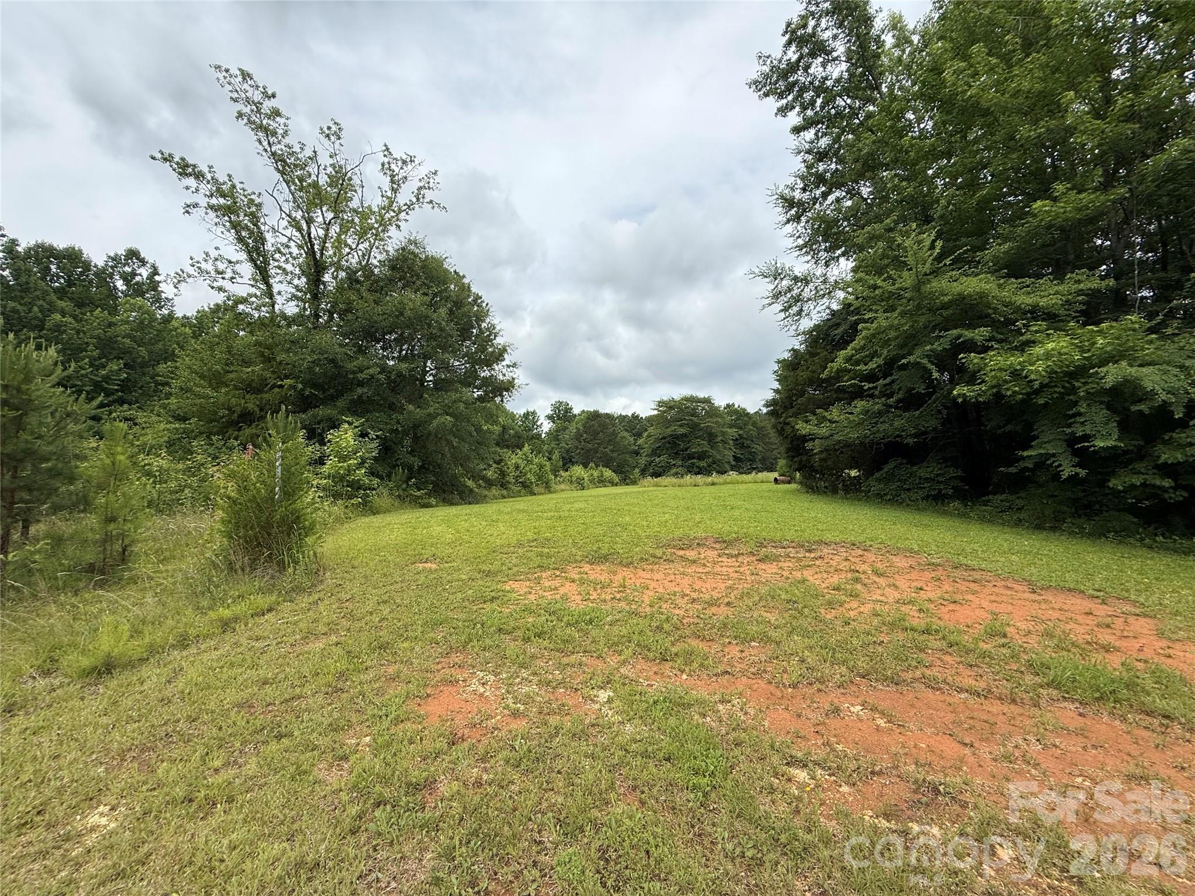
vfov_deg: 85.7
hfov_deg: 102.1
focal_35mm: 14
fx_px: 483
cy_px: 448
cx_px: 598
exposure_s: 1/1464
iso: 50
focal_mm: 2.22
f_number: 2.2
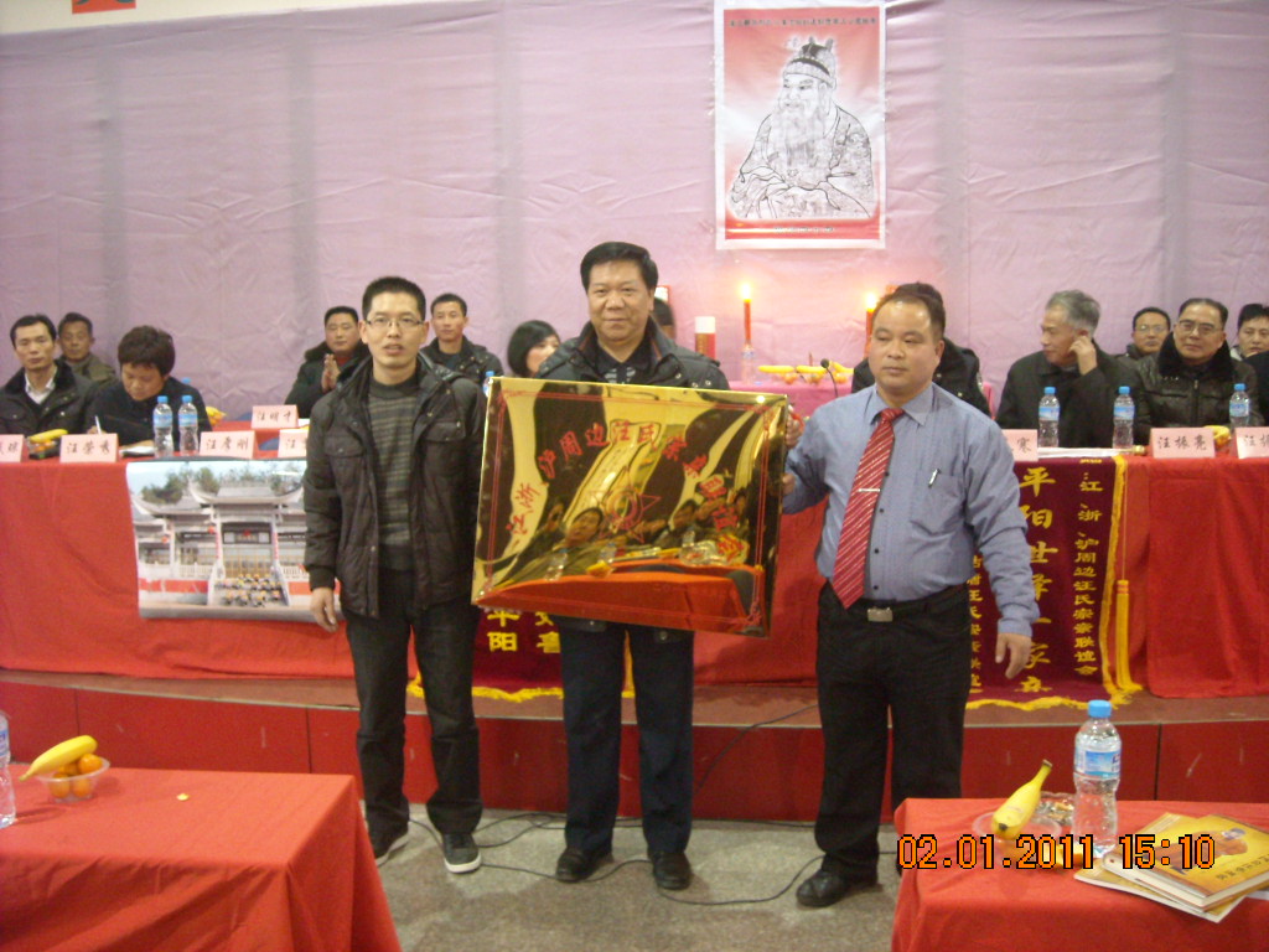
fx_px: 1283
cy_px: 476
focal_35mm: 35
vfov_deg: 40.7
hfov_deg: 52.6
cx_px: 634
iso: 436
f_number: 2.8
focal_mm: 5.7
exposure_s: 1/8
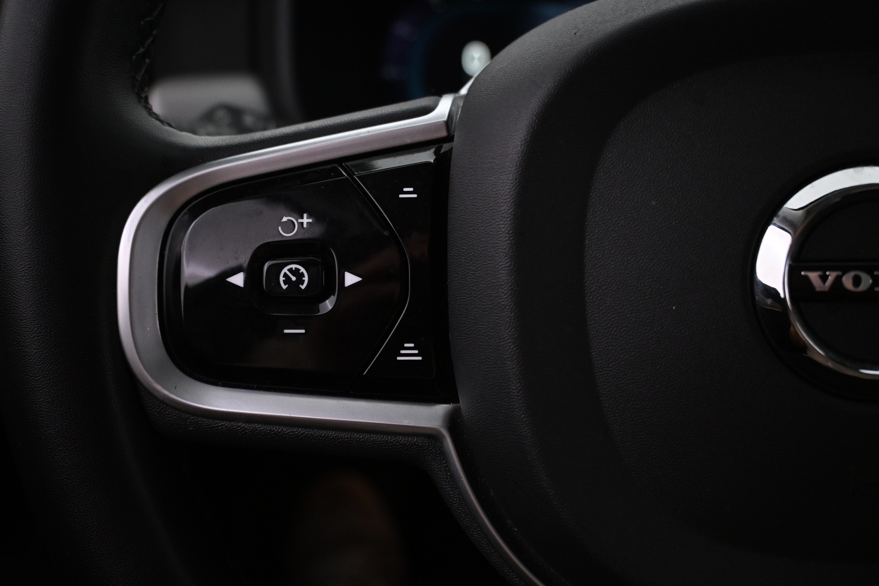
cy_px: 293
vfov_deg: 36.9
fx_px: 879
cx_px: 440
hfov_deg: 53.1
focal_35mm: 36
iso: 1600
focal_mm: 24
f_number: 4.2
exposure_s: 1/40
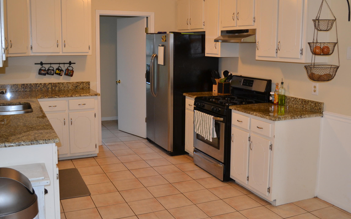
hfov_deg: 54.0
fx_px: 344
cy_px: 88
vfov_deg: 35.2
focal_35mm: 36
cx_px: 180
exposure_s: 1/60
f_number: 4
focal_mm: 18
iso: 400
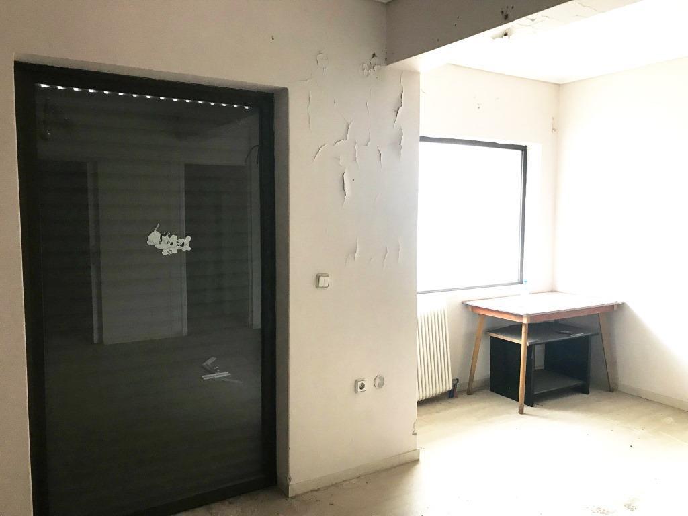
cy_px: 258
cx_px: 344
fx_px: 557
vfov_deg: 49.7
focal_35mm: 28
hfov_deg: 63.4
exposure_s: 1/17
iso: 50
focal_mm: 3.99
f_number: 1.8
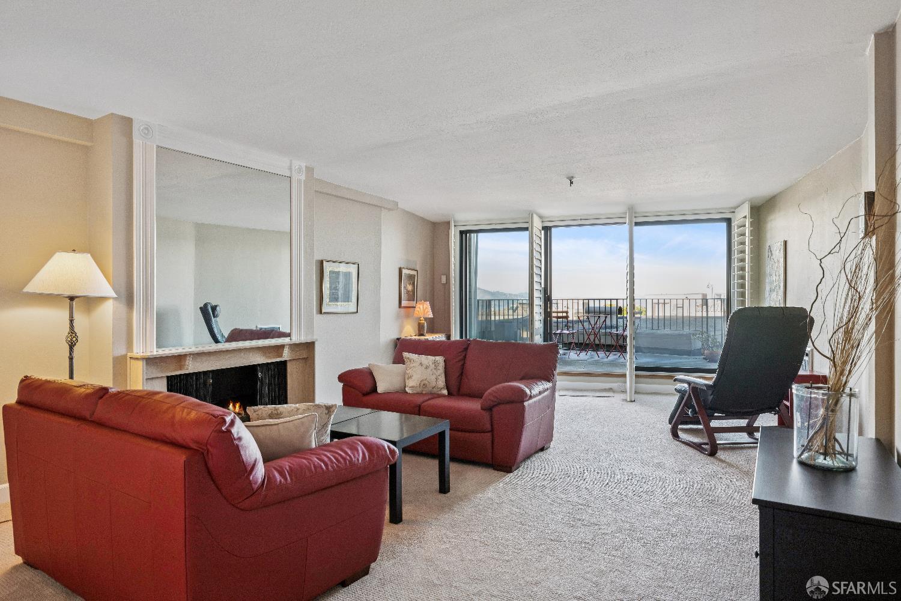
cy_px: 300
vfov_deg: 59.5
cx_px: 450
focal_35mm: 21
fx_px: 526
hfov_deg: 81.2
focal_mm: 21
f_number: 8
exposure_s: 1/15
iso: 80
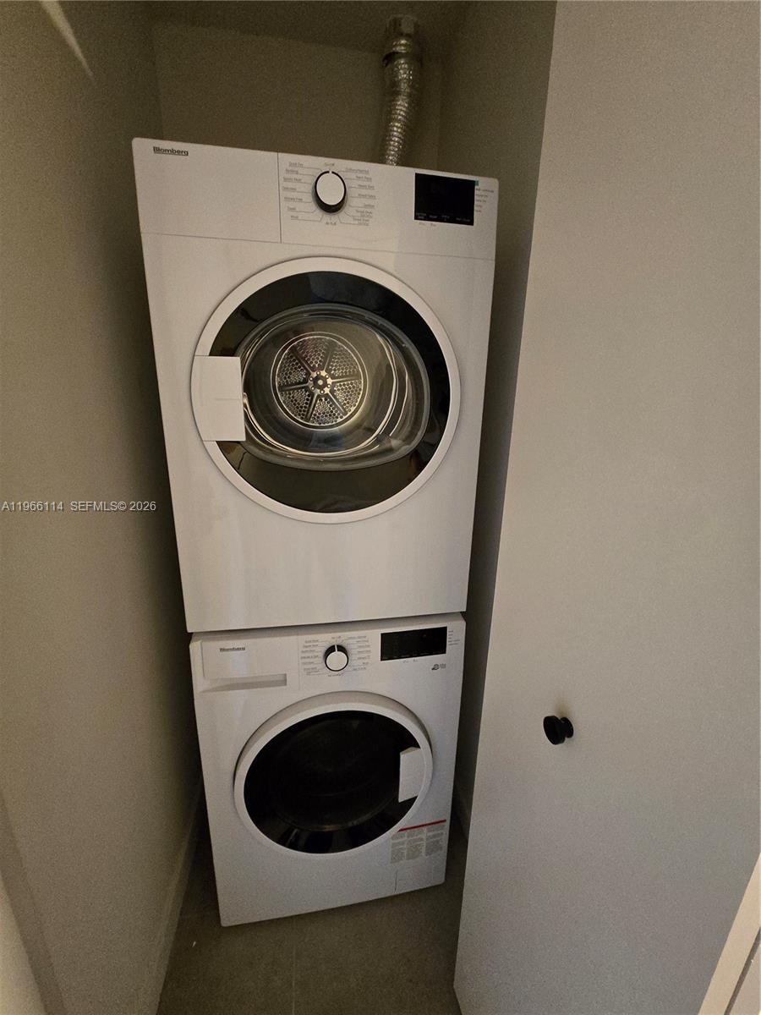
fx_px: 381
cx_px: 380
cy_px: 508
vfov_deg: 106.2
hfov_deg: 89.9
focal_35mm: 13
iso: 1250
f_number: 2.2
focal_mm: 2.2
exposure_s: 1/40
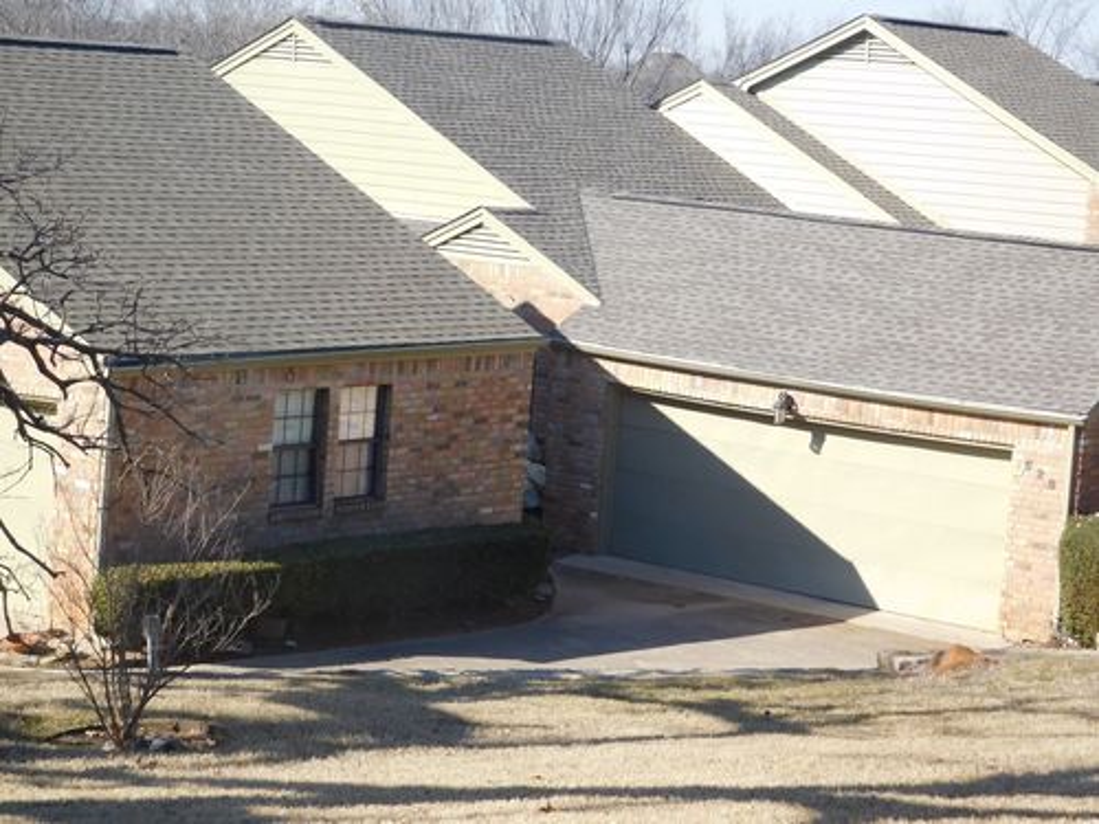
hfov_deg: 21.5
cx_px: 550
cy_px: 412
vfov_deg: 16.2
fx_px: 2889
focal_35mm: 91
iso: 125
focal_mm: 16.1
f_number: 4.5
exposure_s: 1/500
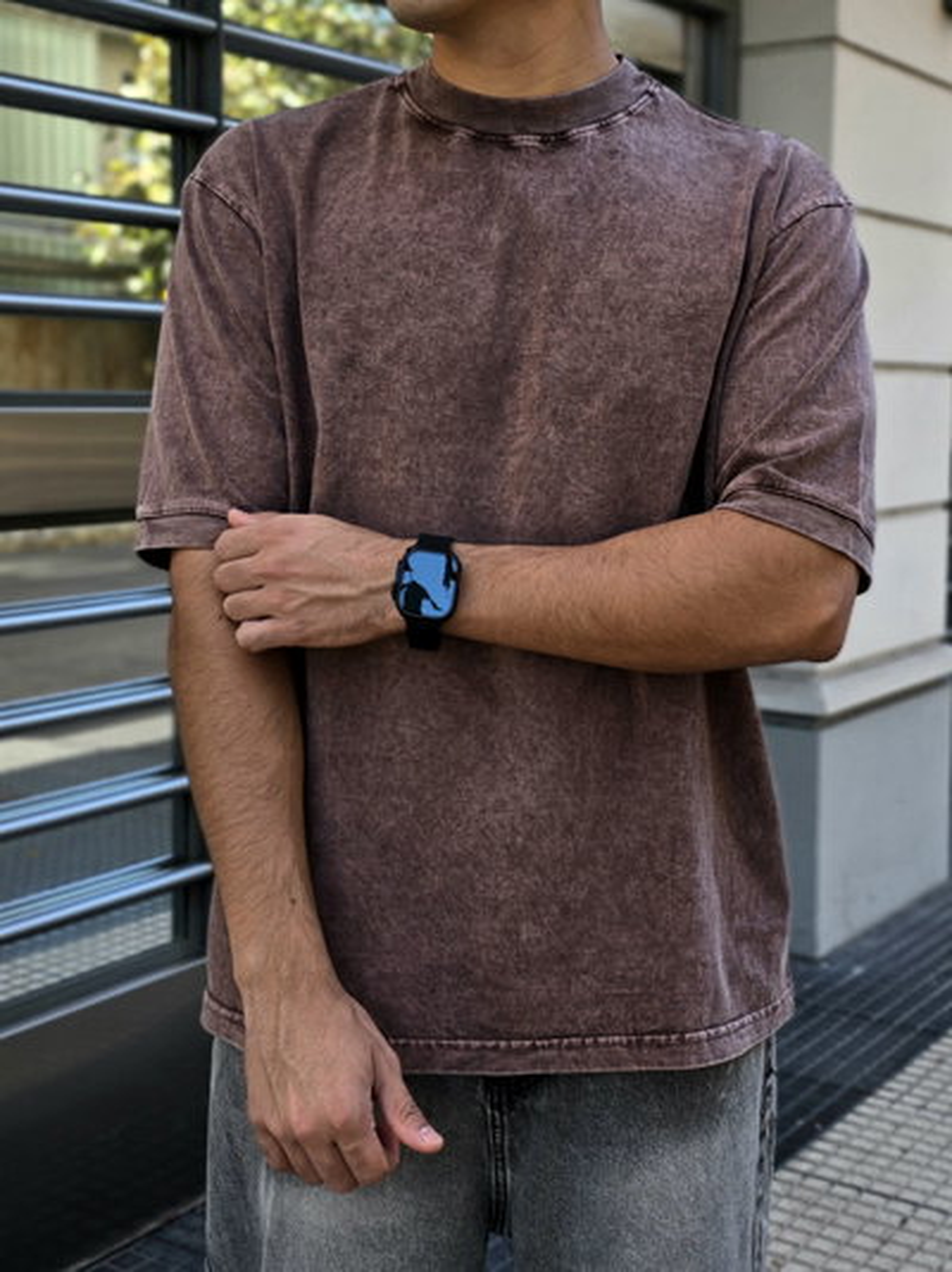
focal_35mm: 23
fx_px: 844
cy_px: 636
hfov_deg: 58.8
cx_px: 476
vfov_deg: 73.9
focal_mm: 6.3
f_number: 1.7
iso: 12
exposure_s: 1/112
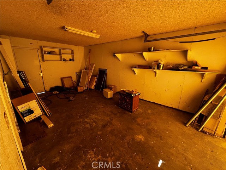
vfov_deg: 89.9
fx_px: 85
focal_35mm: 13
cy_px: 85
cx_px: 113
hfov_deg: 106.2
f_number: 1.8
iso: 125
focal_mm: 1.57
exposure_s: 1/99
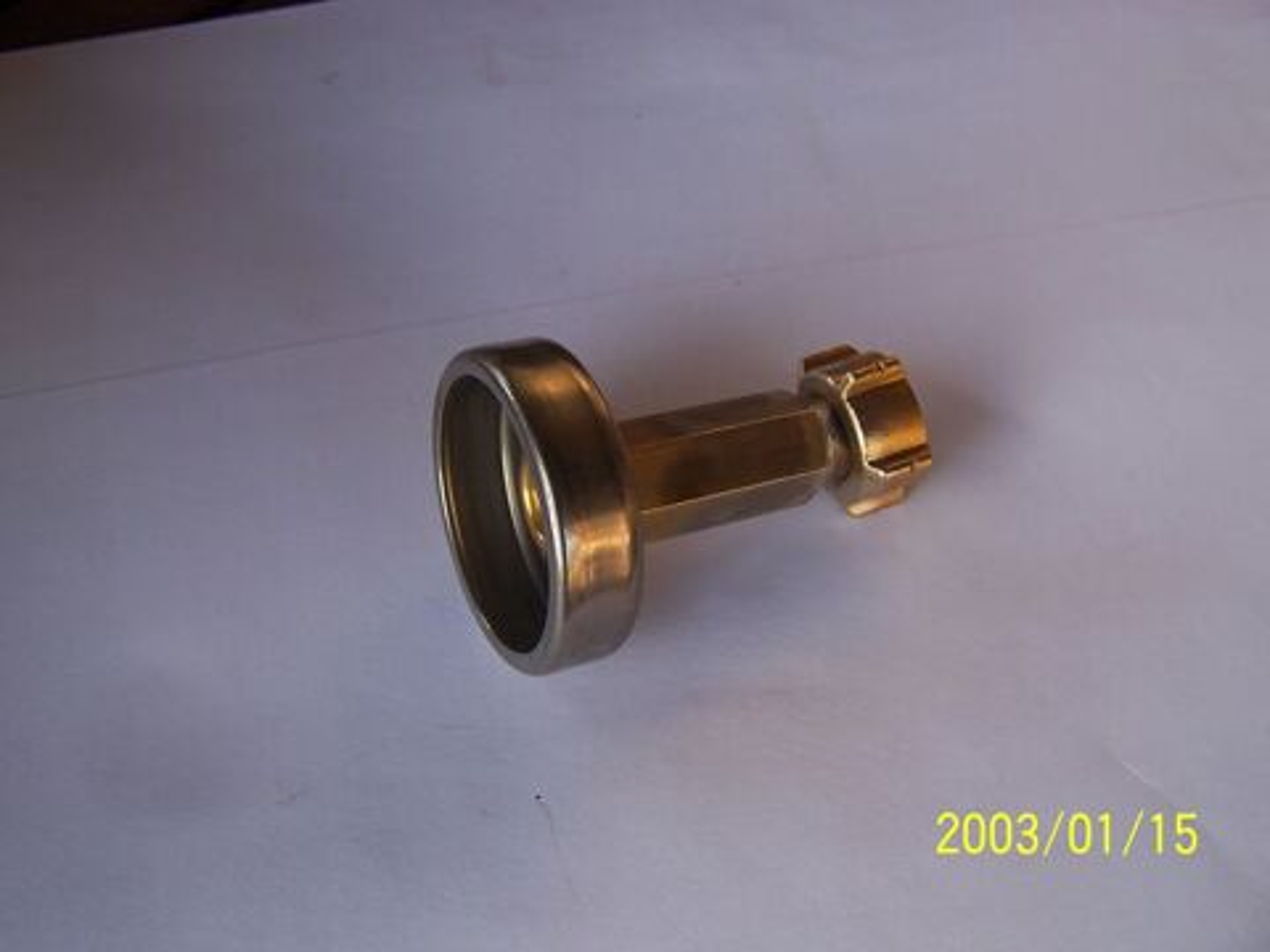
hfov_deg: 49.0
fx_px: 1394
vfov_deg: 37.7
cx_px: 635
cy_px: 476
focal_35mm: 38
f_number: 2.8
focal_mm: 6.3
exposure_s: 1/90
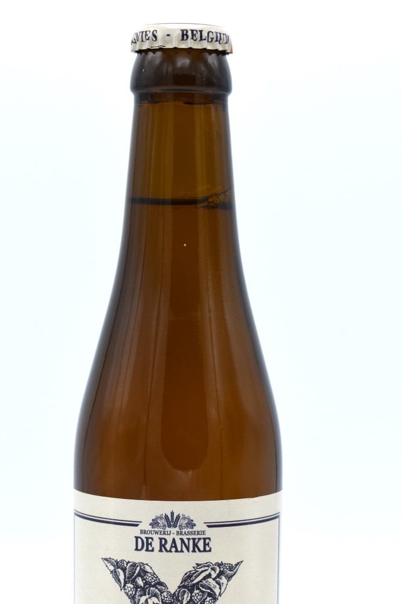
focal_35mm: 112
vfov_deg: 18.2
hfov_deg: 12.2
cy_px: 436
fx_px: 1876
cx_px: 179
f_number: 7.1
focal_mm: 48
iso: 200
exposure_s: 1/250
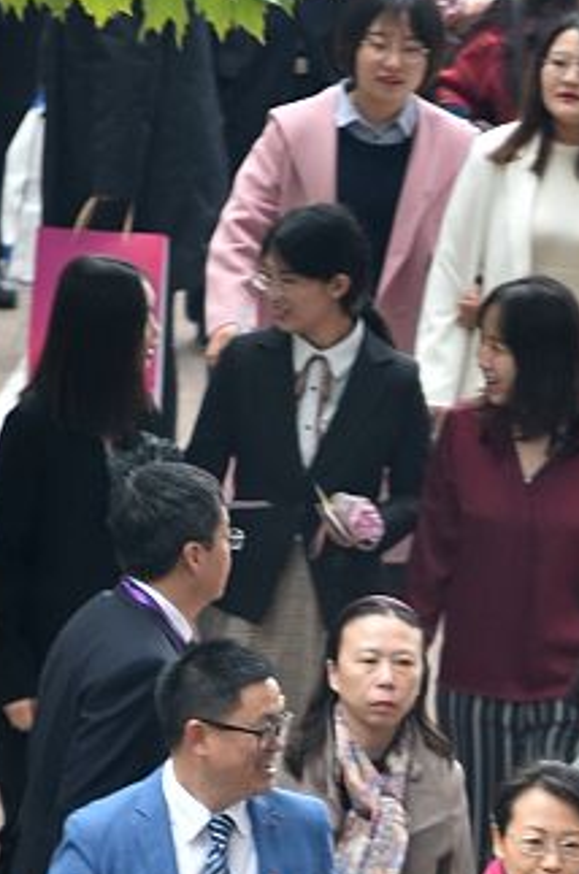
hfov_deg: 1.8
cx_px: 648
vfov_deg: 2.8
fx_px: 18025
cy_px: 847
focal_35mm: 744
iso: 500
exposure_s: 1/320
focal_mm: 200
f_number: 2.8
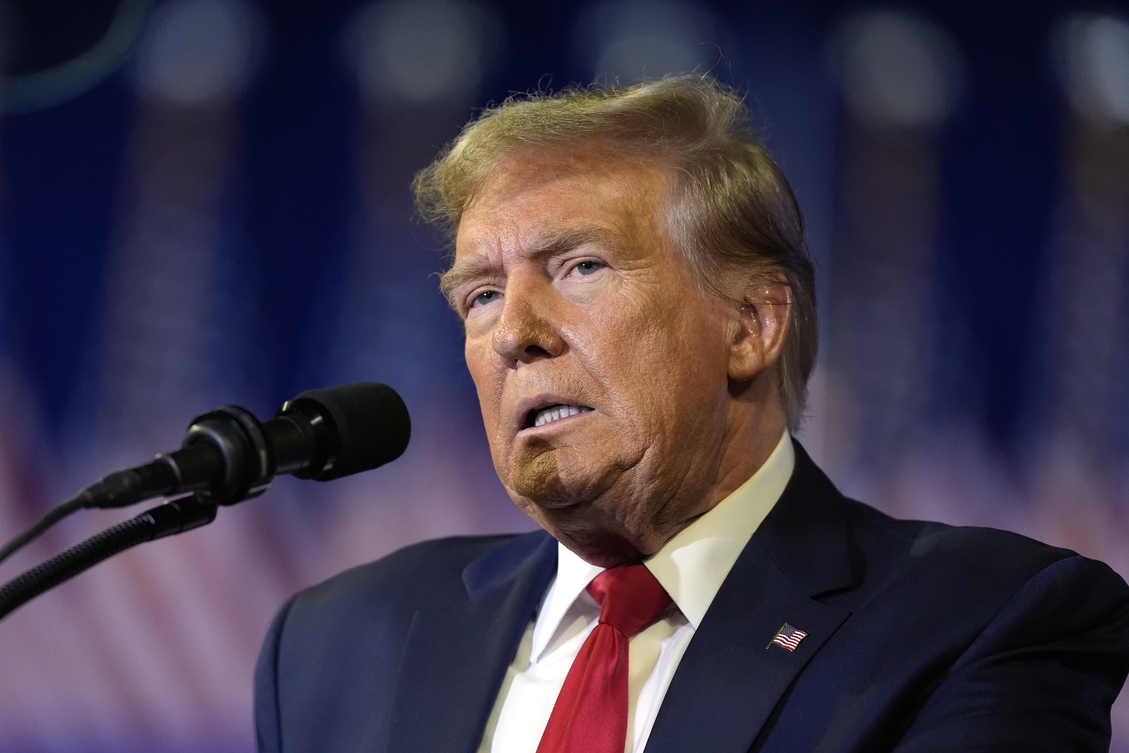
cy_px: 376
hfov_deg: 6.9
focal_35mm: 300
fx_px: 9408
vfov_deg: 4.6
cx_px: 564
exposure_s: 1/800
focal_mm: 300
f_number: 3.2
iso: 4000
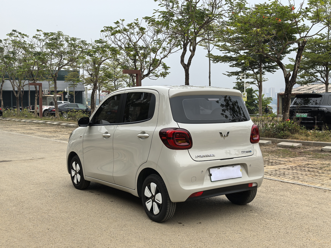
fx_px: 392
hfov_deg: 45.8
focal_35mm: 41
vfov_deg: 35.1
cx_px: 166
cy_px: 124
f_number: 2
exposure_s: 1/386
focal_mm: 6.98
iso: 50
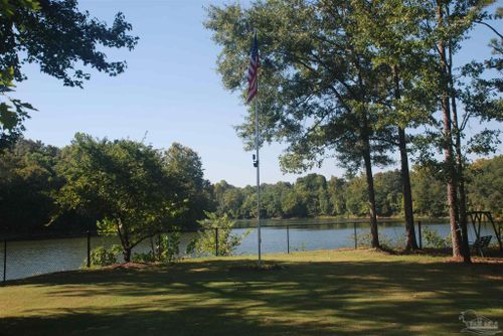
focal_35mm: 46
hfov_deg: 42.3
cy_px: 168
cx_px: 252
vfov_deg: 29.0
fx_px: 650
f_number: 7.1
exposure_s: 1/200
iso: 100
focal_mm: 31
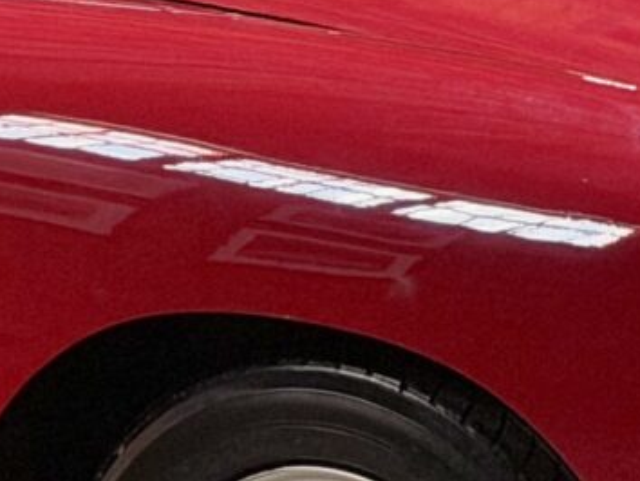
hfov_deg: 5.7
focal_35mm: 347
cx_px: 87
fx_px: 6420
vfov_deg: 4.3
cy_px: -240
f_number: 1.78
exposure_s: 1/47
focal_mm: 6.76
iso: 250
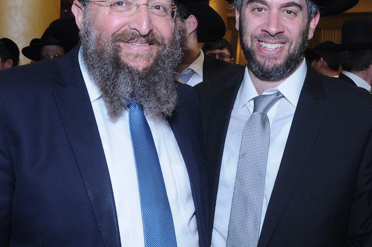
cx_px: 278
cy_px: 115
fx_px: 506
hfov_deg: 39.3
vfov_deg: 27.4
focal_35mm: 49
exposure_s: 1/100
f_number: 6.3
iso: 500
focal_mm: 18
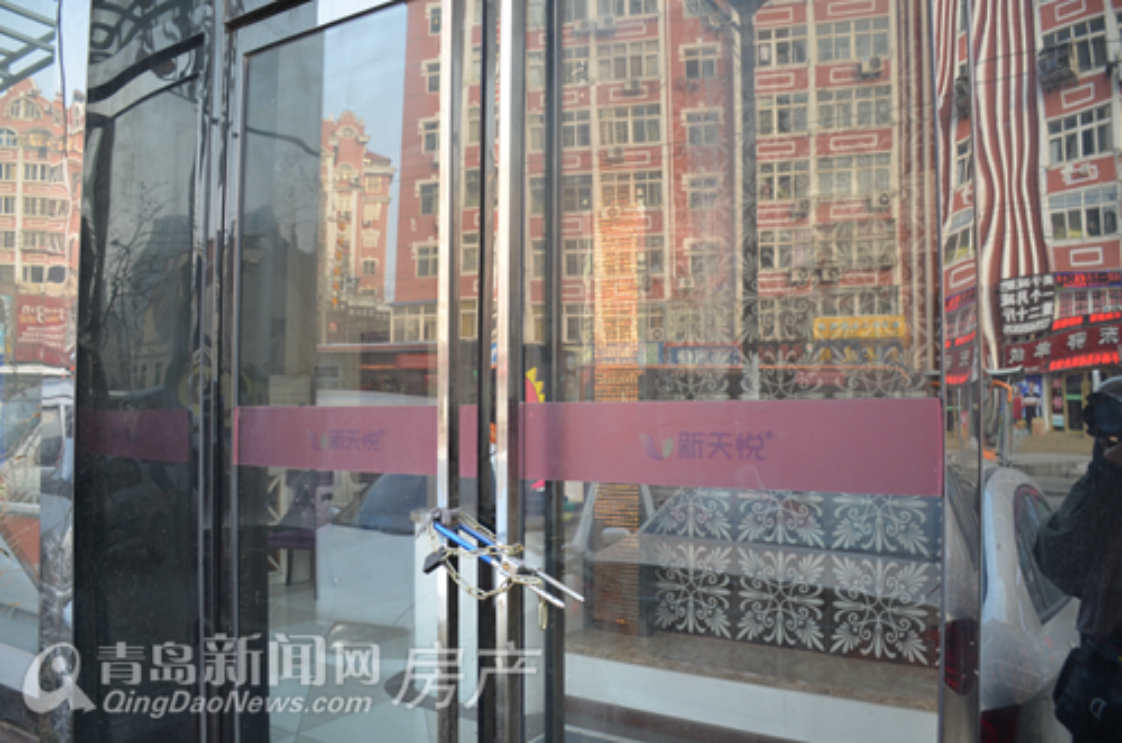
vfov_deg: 47.7
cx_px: 561
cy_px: 372
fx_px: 840
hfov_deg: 67.5
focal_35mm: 27
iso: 100
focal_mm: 18
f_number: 3.5
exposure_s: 1/25
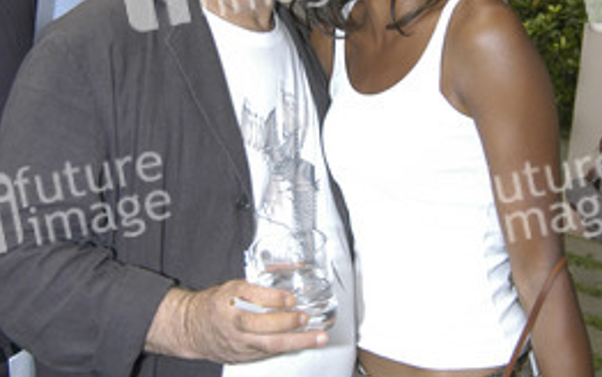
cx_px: 303
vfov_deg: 22.9
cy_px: 92
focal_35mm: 56
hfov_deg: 36.3
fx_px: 919
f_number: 4
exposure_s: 1/50
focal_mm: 24
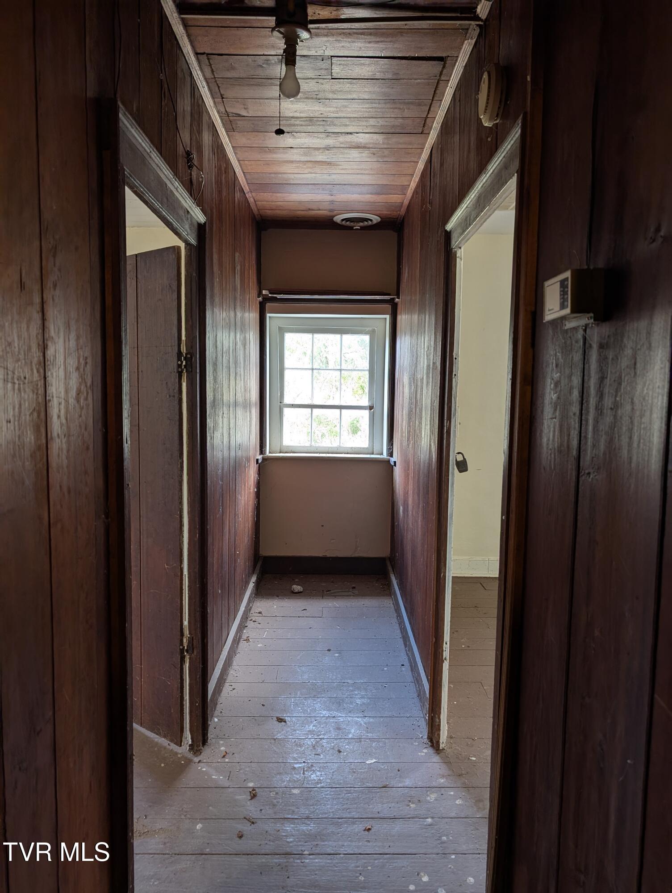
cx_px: 336
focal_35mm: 24
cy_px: 446
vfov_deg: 71.5
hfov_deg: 56.9
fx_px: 620
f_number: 1.68
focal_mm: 6.9
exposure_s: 1/106
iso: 100
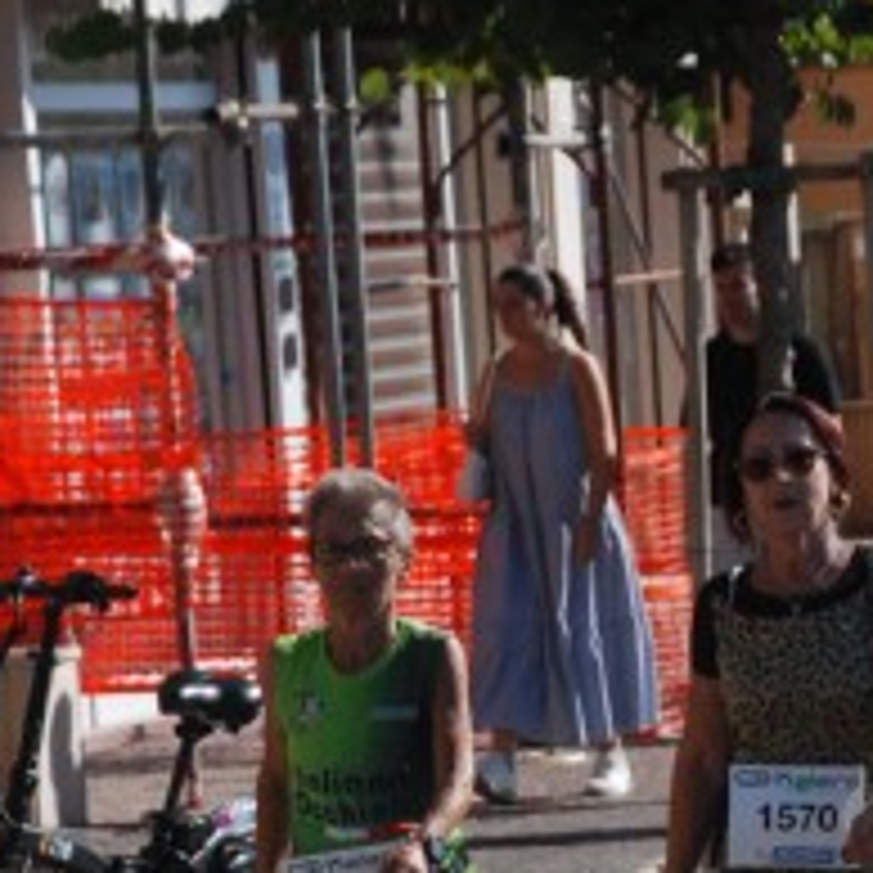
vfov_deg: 4.9
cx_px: 884
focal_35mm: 356
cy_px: 914
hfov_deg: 4.9
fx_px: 10158
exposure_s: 1/2000
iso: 1000
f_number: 8
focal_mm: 90
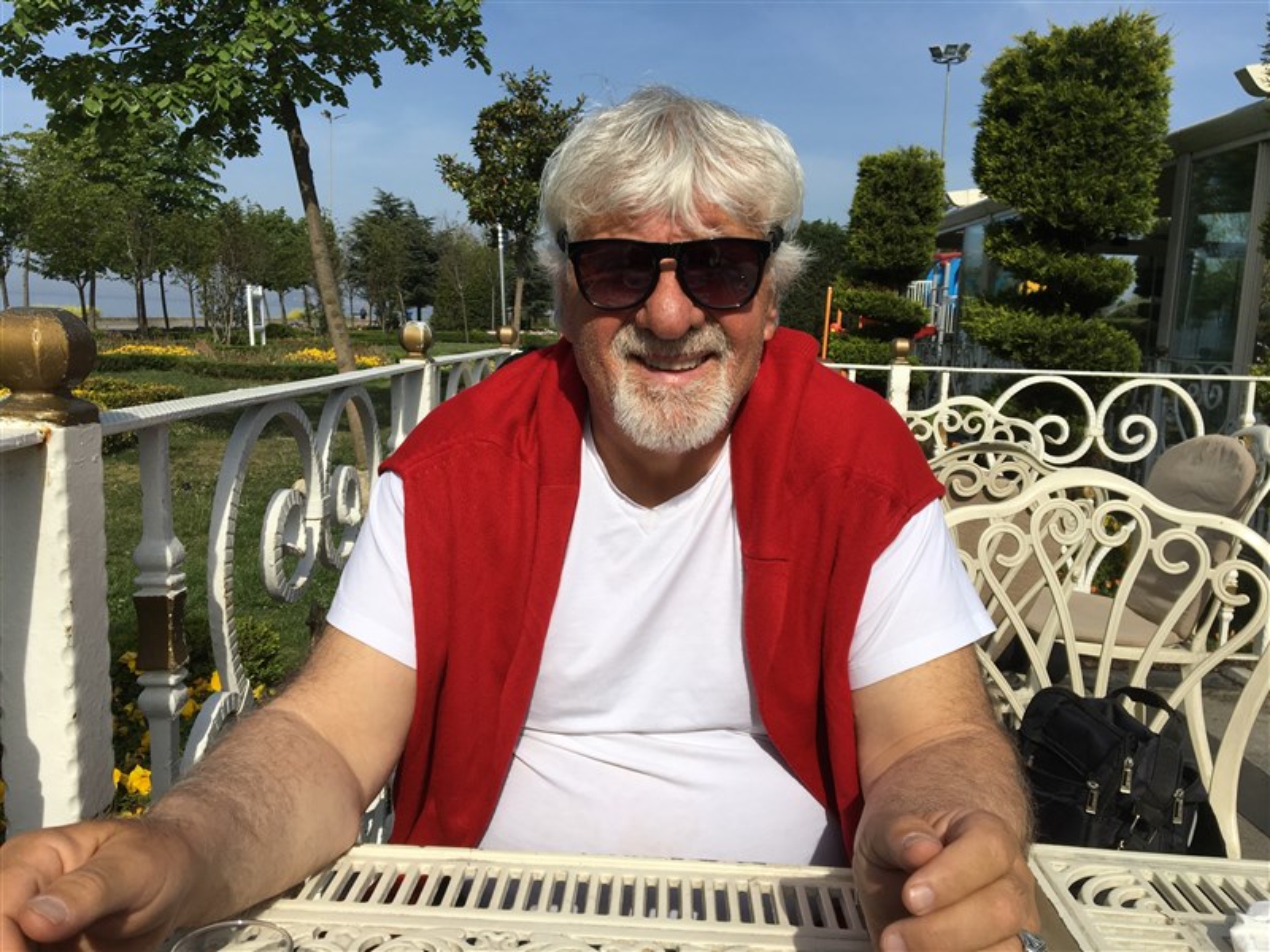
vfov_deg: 48.2
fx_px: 1064
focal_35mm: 29
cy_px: 476
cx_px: 635
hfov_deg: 61.7
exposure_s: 1/2262
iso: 25
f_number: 2.2
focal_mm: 4.15
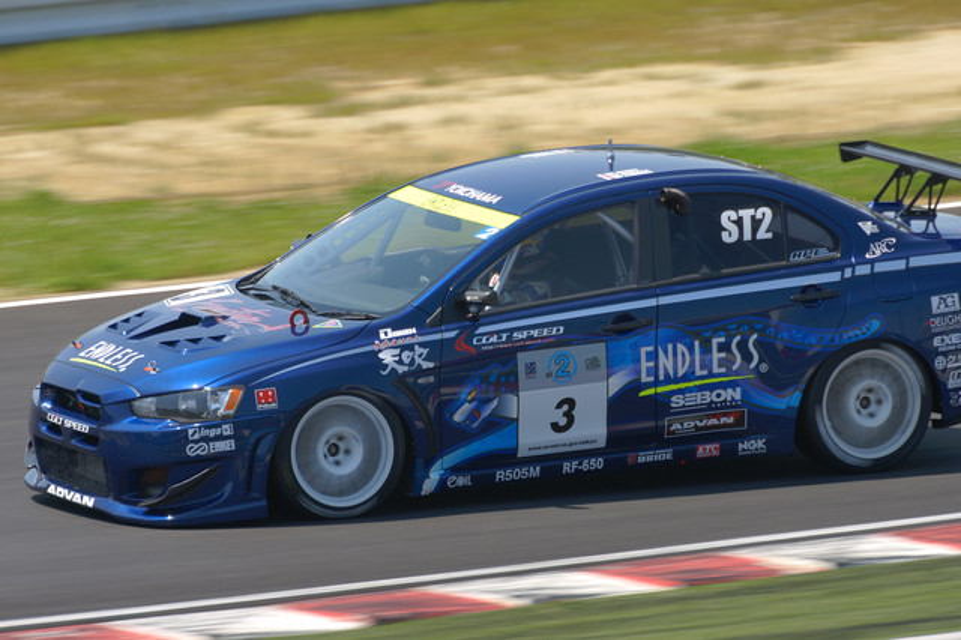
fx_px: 14407
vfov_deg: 2.5
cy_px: 320
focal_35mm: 540
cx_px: 480
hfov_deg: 3.8
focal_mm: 360
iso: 100
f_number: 9
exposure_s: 1/250
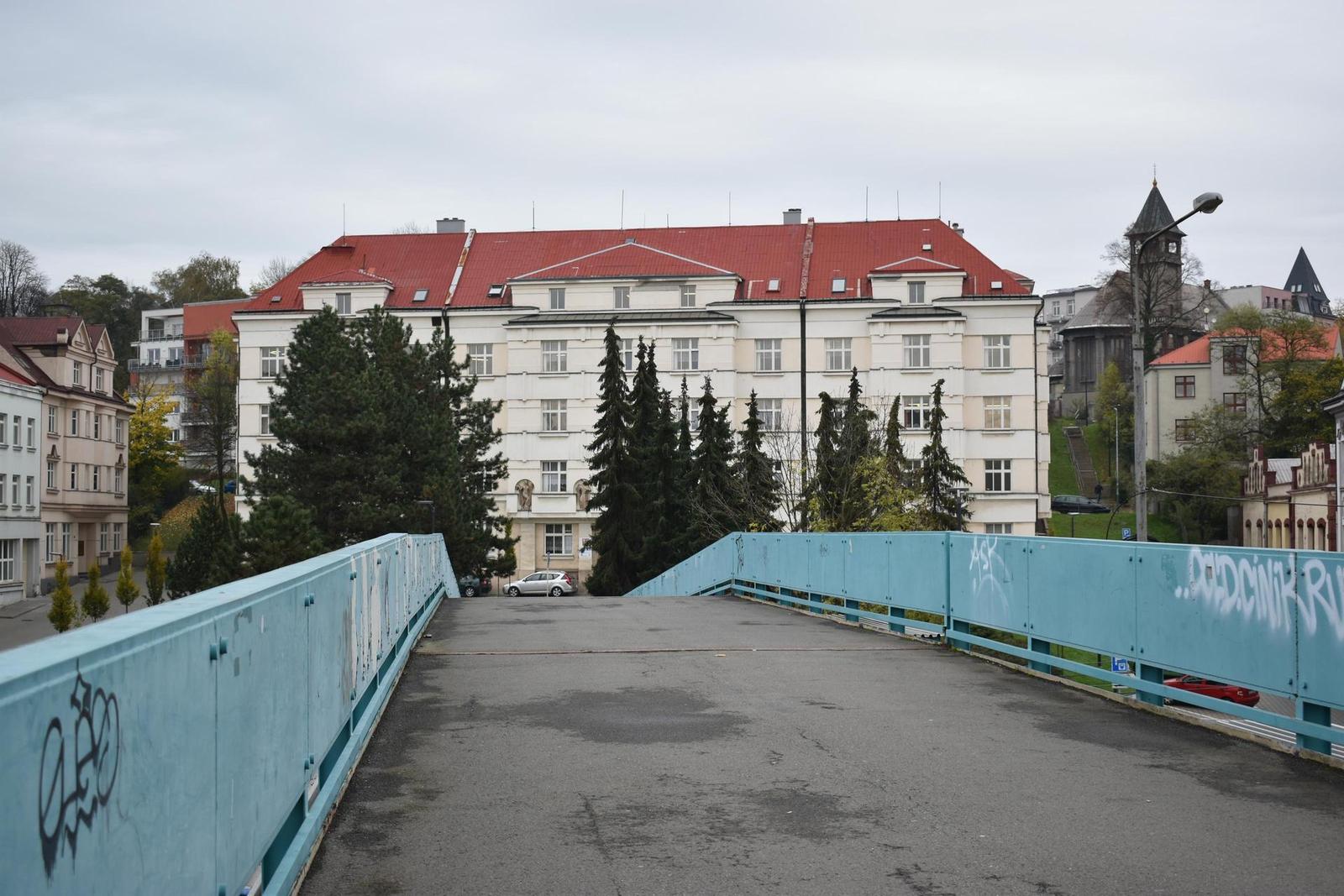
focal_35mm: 46
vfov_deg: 28.9
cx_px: 672
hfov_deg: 42.3
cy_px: 448
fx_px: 1736
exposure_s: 1/100
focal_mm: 31
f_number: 5
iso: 100
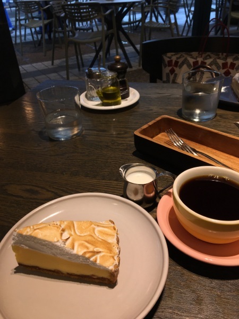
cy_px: 160
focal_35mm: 29
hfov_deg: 48.2
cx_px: 120
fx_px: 267
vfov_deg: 61.7
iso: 32
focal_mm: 4.15
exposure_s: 1/60
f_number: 2.2
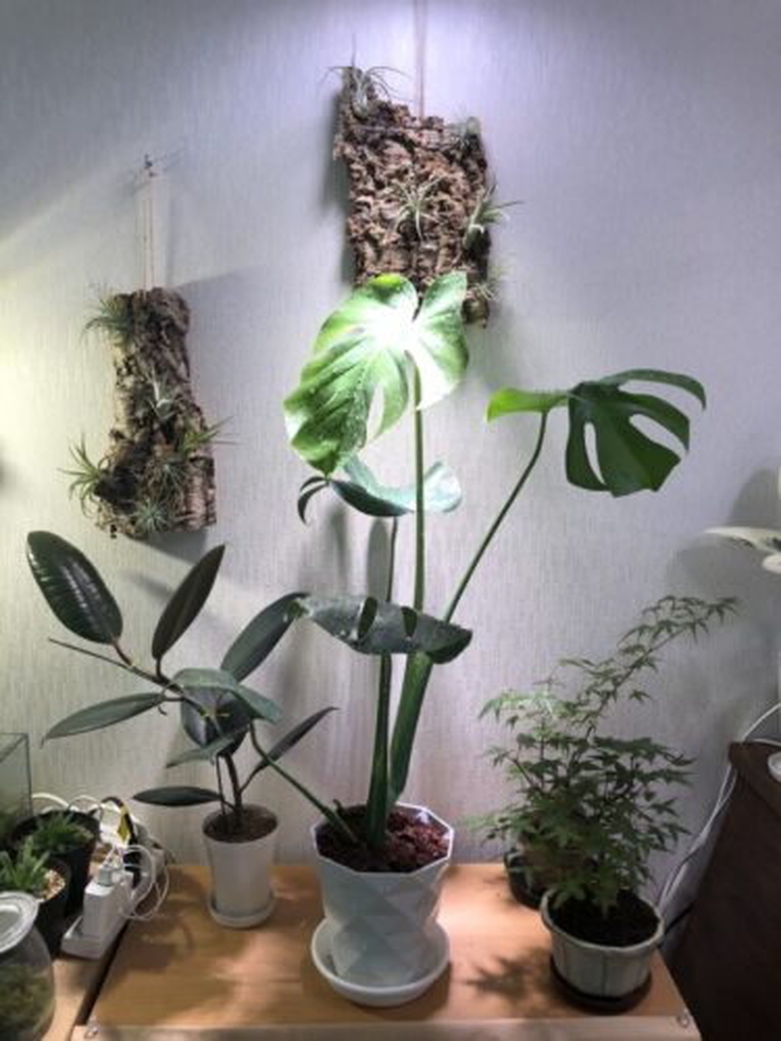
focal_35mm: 28
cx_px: 390
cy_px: 520
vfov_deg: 63.4
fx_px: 842
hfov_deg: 49.7
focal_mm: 4
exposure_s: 1/30
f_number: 1.8
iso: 25
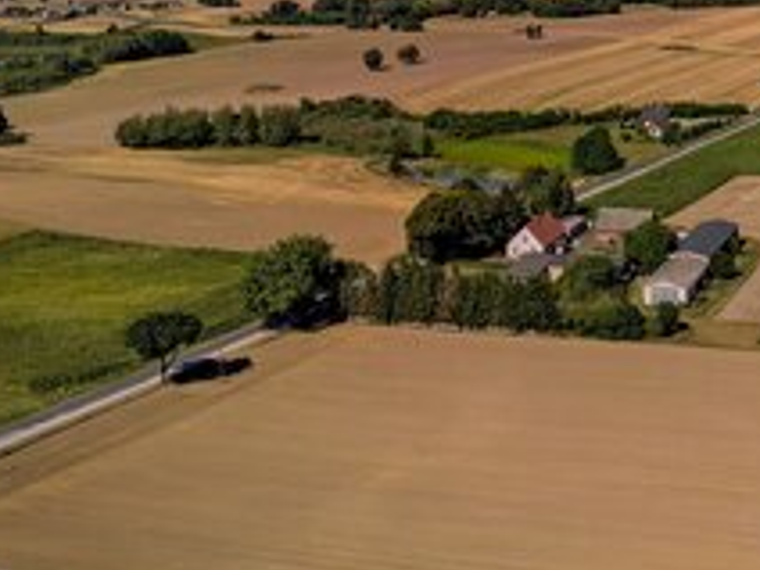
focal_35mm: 51
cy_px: 7
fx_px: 1120
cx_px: 760
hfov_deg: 34.2
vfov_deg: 27.1
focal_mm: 6.72
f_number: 1.7
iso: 110
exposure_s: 1/2500
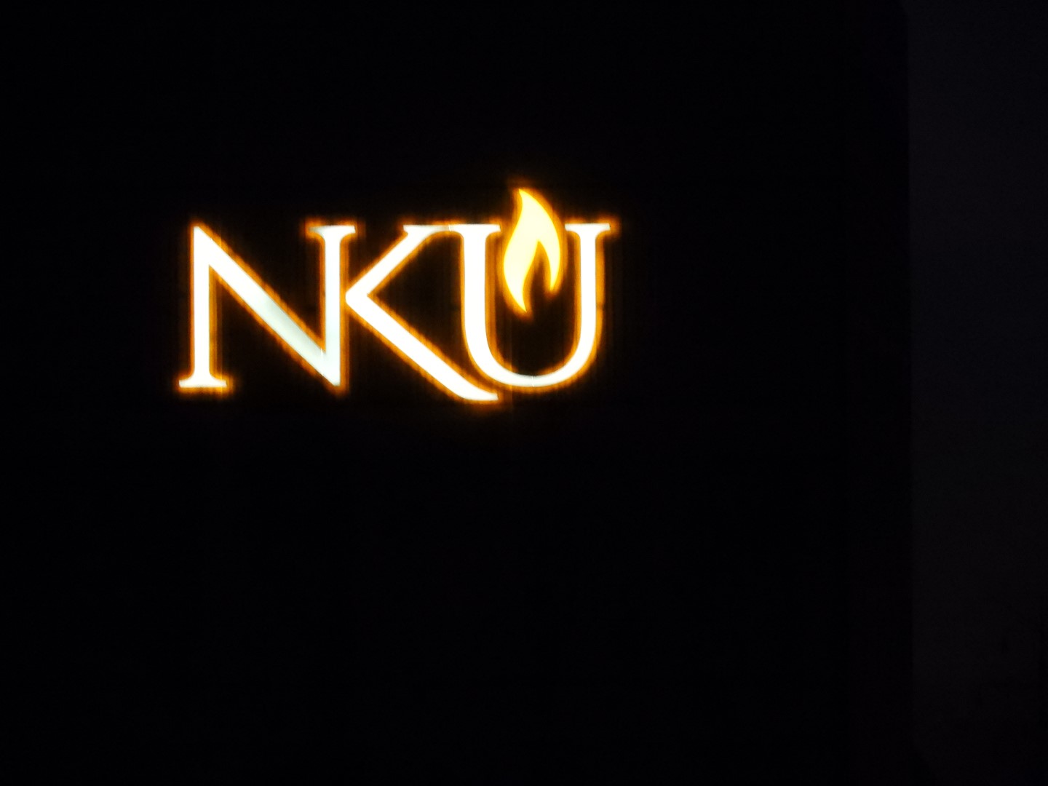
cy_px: 393
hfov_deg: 5.0
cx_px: 524
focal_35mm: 400
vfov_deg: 3.7
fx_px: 12110
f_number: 5.6
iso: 1600
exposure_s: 1/25
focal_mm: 71.7
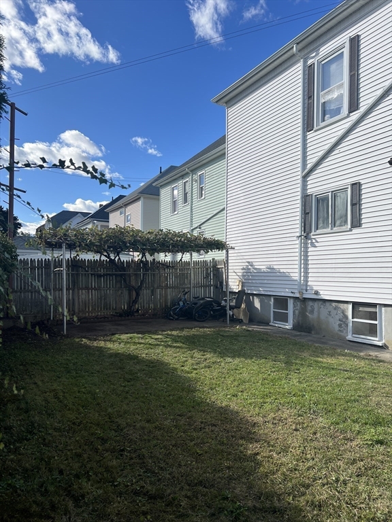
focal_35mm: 26
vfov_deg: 67.3
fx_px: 393
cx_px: 196
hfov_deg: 53.1
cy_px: 261
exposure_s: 1/3460
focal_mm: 5.7
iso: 50
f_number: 1.5
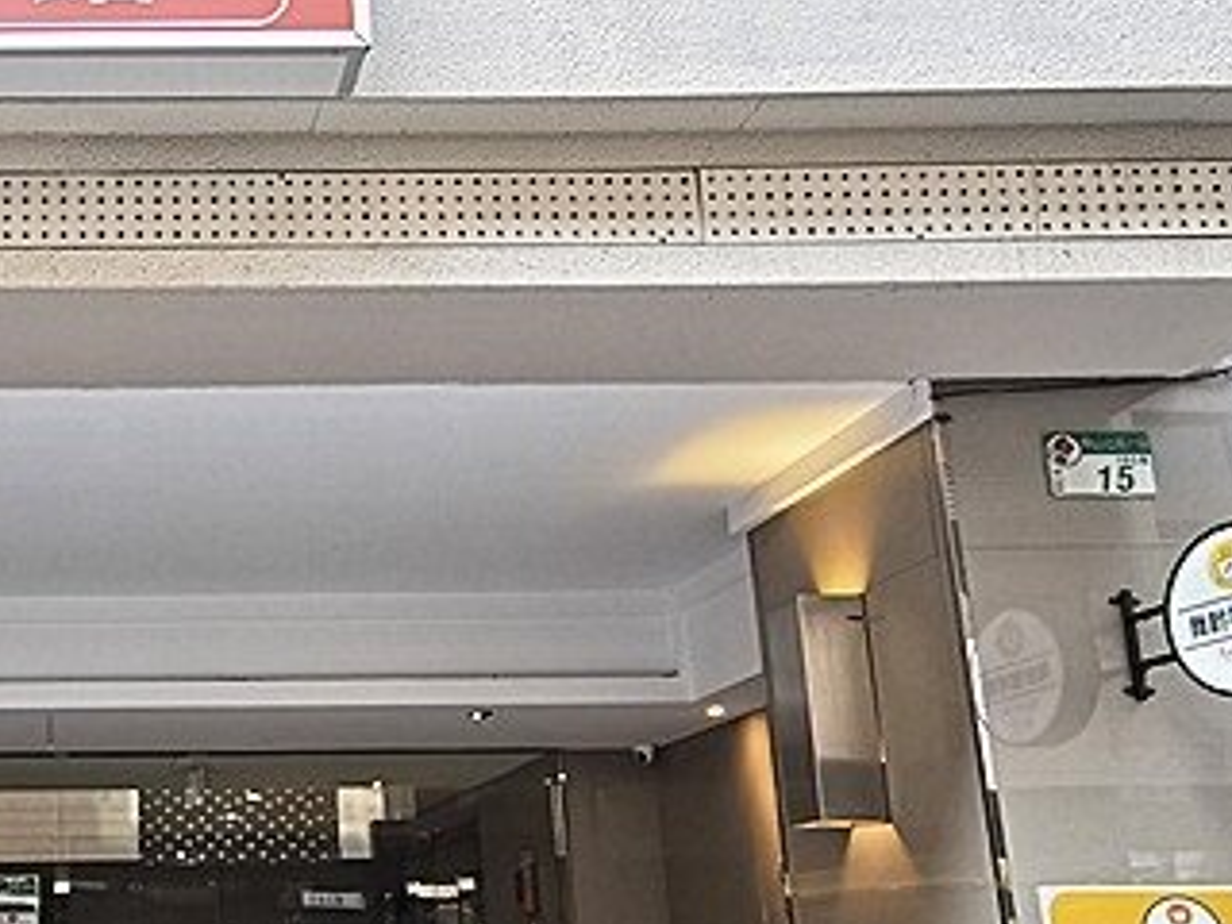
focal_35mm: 40
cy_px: 689
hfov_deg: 41.3
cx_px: 27
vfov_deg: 35.2
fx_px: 1424
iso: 80
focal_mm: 2.35
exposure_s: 1/120
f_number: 2.2
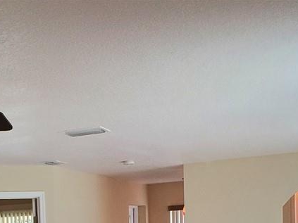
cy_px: 268
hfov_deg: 29.4
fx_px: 542
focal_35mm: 63
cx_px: 25
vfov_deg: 21.6
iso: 320
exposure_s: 1/120
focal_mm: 4.3
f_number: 2.4
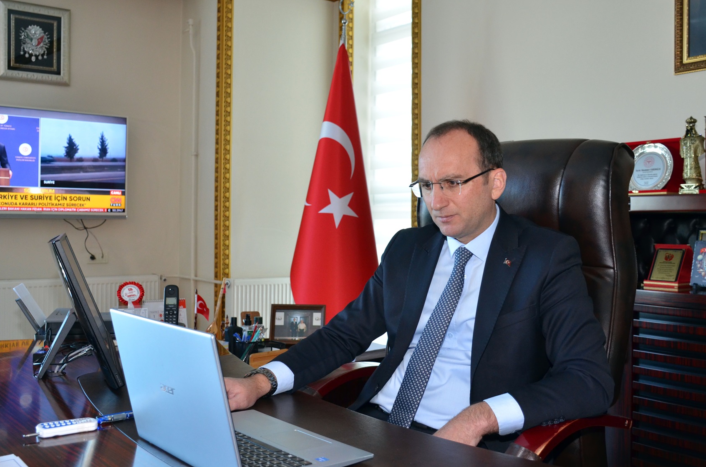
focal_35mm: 39
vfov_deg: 34.0
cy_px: 214
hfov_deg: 49.6
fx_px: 763
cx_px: 345
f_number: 4
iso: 720
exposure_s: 1/60
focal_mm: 22
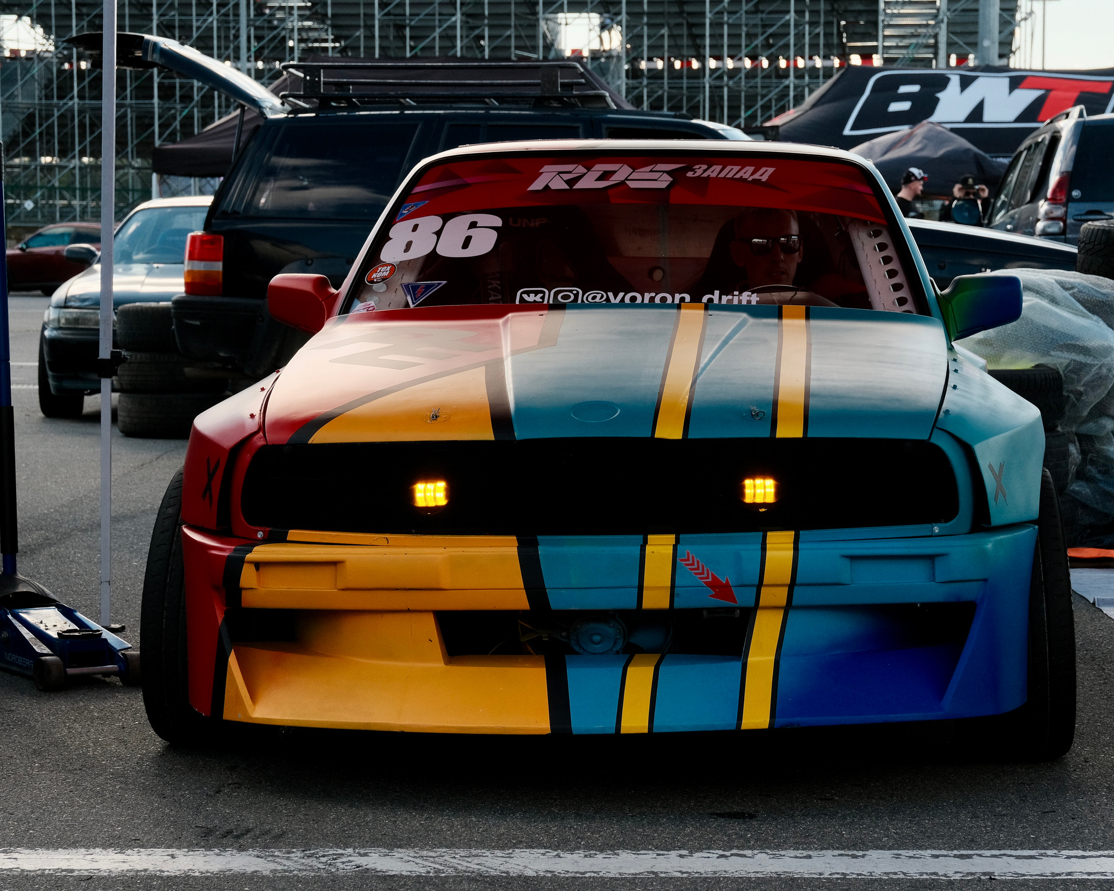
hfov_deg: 21.5
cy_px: 443
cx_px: 633
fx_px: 2934
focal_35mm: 89
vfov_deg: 17.3
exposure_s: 1/340
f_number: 8
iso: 640
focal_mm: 51.6
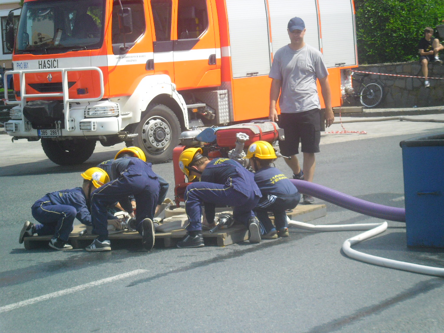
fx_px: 1501
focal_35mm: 117
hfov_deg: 16.8
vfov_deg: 12.7
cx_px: 222
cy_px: 166
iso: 80
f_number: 5.4
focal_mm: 21
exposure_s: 1/346
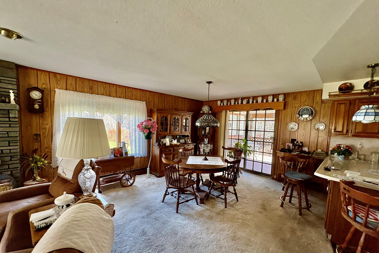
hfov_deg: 100.4
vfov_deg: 77.2
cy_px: 136
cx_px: 192
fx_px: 158
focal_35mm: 15
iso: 250
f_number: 2.2
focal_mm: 2.22
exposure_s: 1/98
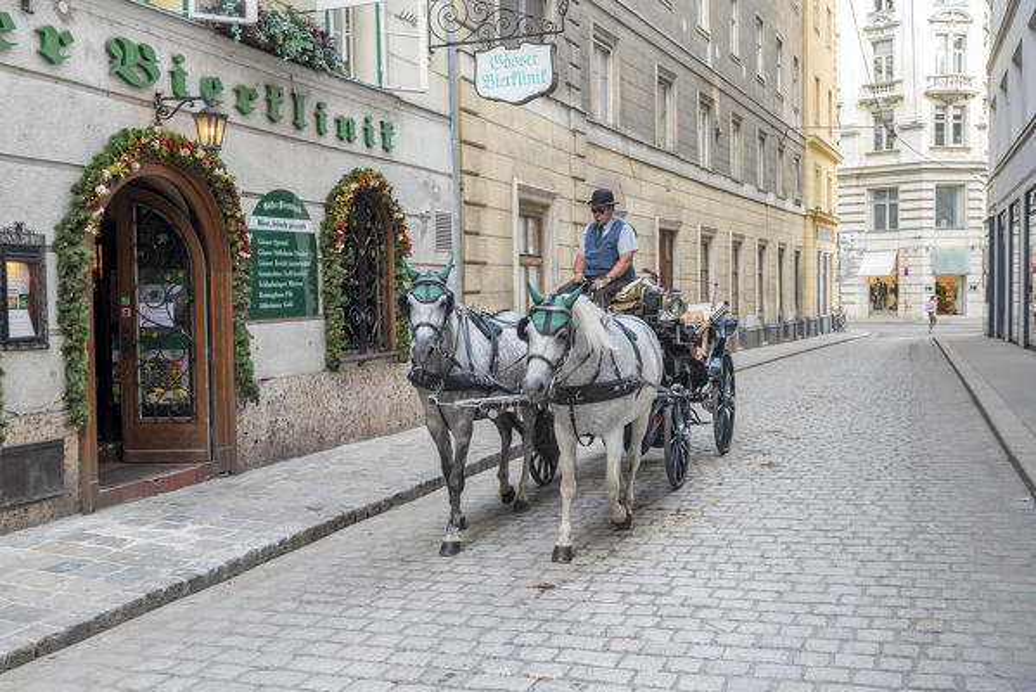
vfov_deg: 35.1
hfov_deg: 50.7
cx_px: 518
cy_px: 346
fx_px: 1094
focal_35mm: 38
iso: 400
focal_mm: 38
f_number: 8
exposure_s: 1/80
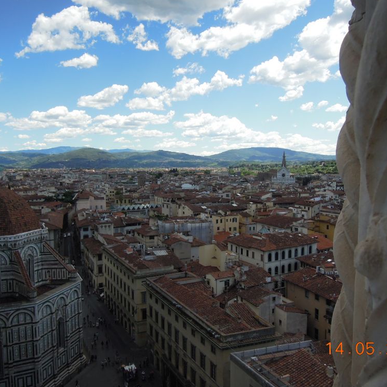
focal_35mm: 29
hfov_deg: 55.6
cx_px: 187
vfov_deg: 55.6
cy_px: 192
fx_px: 367
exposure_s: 1/1600
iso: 160
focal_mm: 4.3
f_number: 3.2
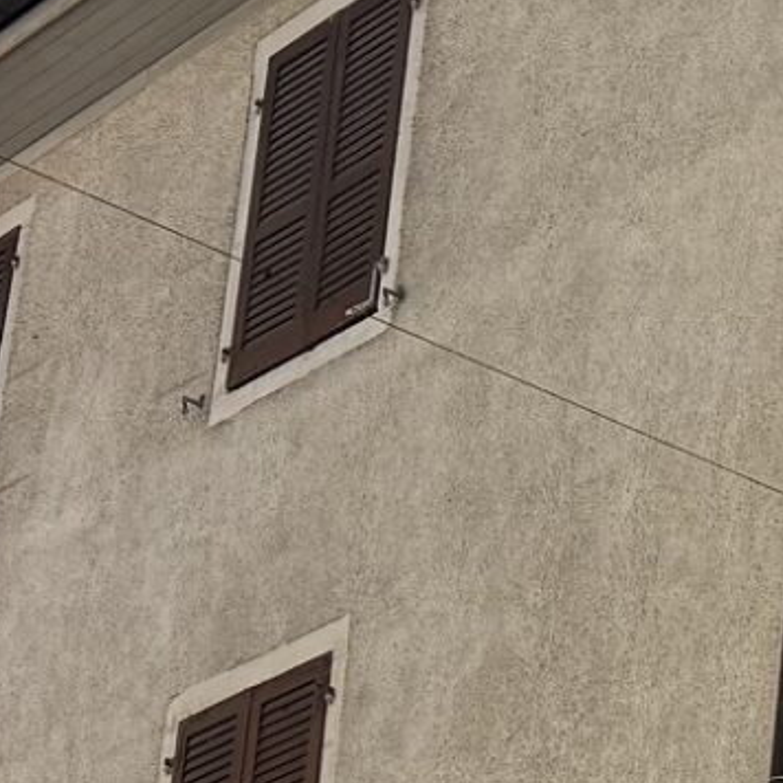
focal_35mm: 149
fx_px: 3813
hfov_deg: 10.4
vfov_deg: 11.4
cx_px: 1740
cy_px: 1006
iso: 100
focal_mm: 6.76
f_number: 1.78
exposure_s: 1/5714
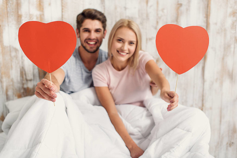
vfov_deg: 27.0
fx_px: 329
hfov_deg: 39.6
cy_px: 79
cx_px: 118
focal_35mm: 50
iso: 200
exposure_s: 1/80
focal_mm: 50
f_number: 2.8
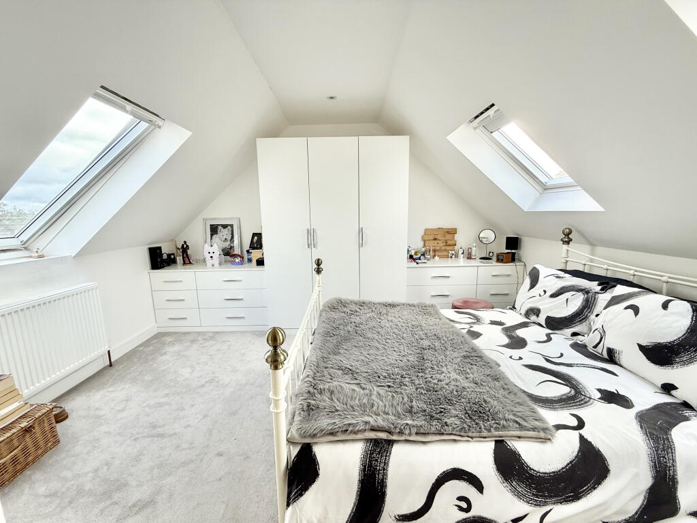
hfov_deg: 102.1
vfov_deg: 85.7
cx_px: 348
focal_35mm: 14
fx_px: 282
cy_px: 262
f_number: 2.2
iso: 64
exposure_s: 1/99
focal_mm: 2.22
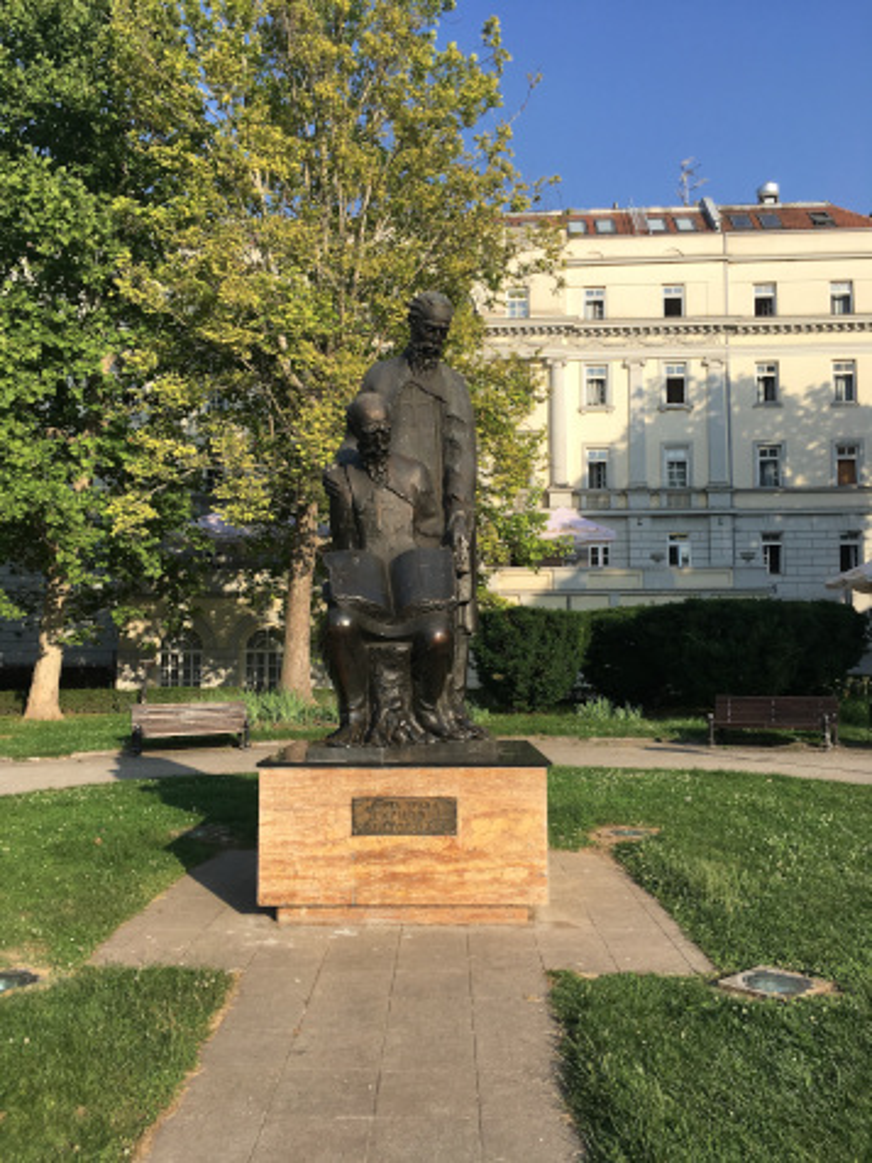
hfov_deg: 48.2
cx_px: 436
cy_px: 582
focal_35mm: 29
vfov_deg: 61.7
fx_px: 974
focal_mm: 4.15
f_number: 2.2
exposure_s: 1/1054
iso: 25
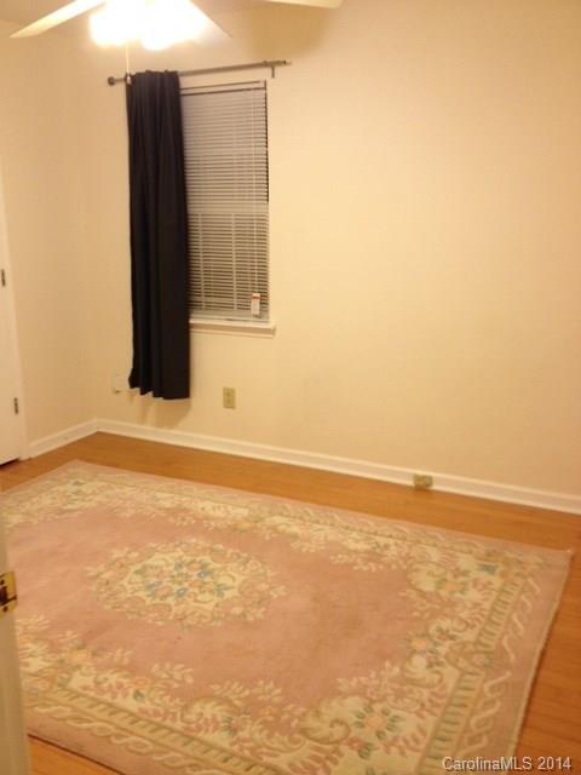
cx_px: 290
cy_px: 388
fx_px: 783
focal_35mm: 35
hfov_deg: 40.7
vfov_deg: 52.6
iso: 100
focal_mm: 4.28
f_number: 2.4
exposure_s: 1/20
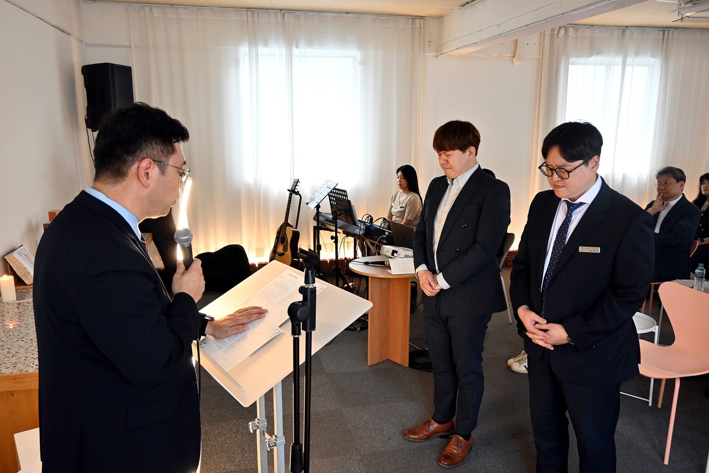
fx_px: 561
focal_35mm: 28
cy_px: 236
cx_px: 354
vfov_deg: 45.7
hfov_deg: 64.6
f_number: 3.8
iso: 1400
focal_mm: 19
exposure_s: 1/125
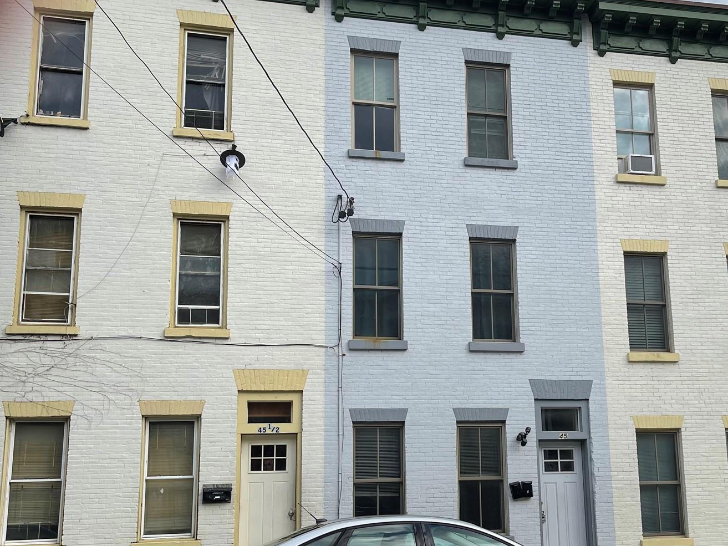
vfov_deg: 36.7
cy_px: 315
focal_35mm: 39
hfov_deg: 47.6
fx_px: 820
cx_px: 440
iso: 32
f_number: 1.6
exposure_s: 1/1767
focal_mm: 5.1
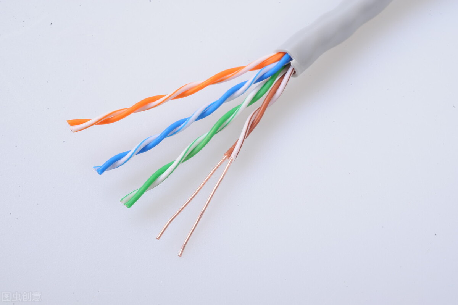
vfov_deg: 22.6
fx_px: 763
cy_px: 152
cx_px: 229
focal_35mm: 60
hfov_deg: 33.4
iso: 200
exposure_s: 1/160
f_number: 32
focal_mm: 60
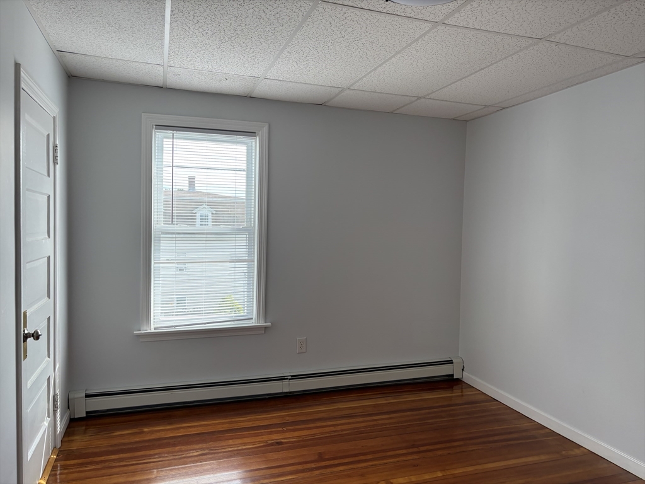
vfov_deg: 53.1
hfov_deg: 67.3
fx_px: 484
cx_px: 322
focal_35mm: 26
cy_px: 242
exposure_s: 1/164
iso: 64
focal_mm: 5.96
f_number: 1.6
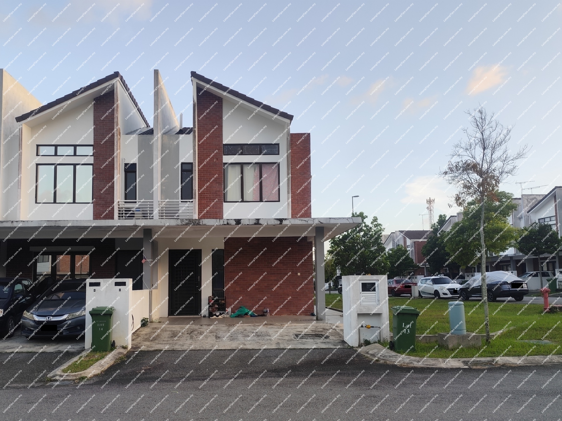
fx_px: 373
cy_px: 210
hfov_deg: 73.9
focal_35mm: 23
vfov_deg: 58.9
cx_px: 281
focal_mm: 6.14
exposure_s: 1/100
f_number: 1.65
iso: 64
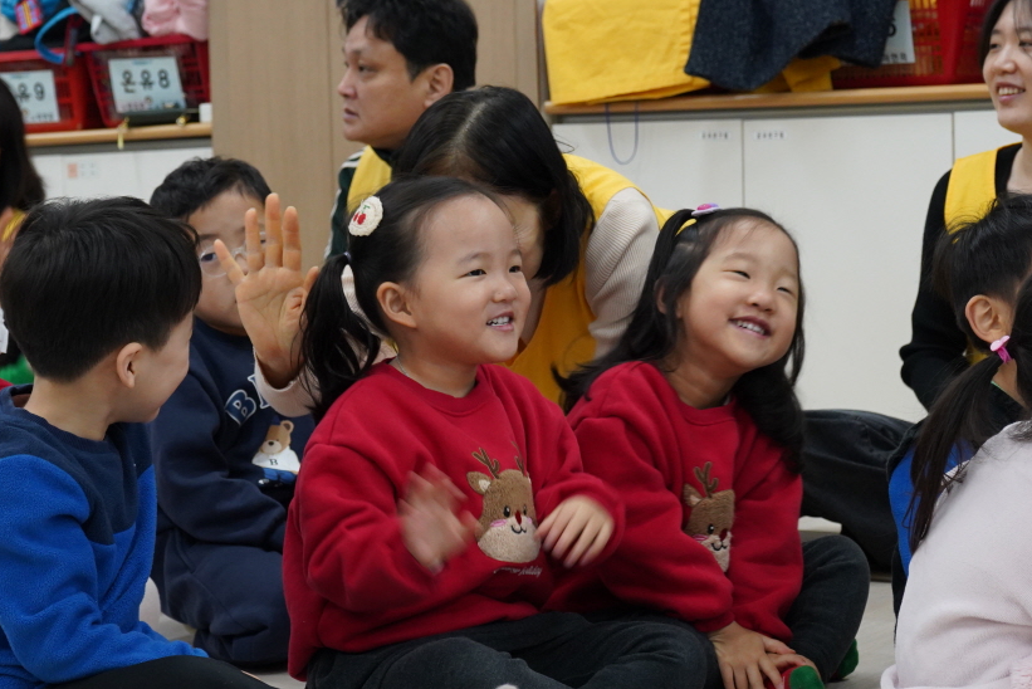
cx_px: 444
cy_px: 353
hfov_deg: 21.4
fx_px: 2724
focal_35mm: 95
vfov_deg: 14.4
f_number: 7.1
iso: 2500
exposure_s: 1/80
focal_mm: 60
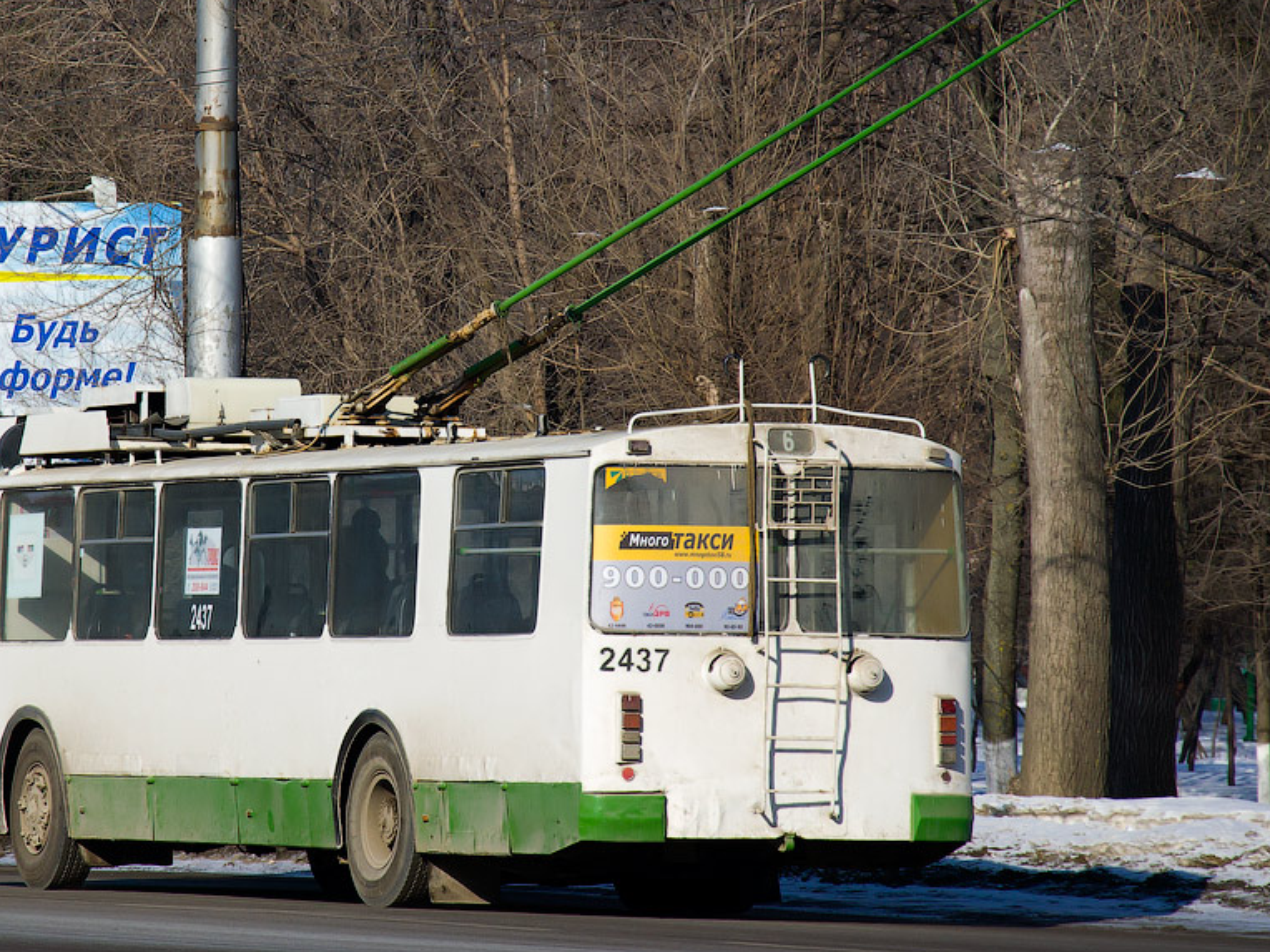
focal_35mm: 238
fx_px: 8723
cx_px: 447
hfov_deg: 8.3
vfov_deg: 6.2
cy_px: 347
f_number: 8
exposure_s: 1/1000
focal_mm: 105
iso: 400
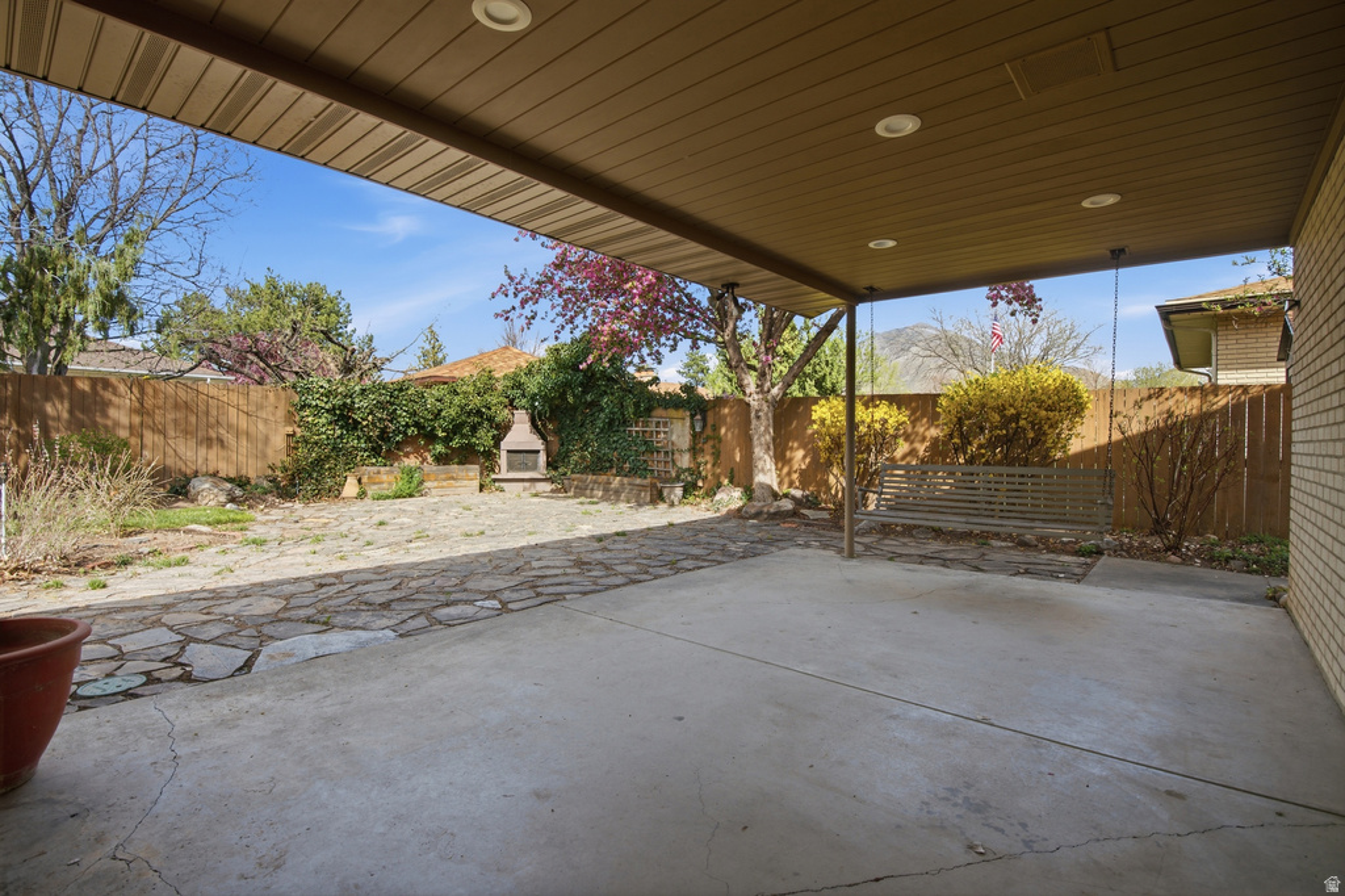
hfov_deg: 96.8
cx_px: 672
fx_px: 598
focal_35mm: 16
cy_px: 448
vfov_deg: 73.7
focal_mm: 16
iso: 250
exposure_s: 1/1600
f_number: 9
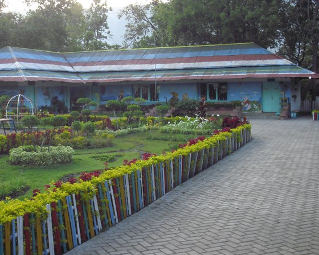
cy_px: 95
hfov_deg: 35.0
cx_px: 104
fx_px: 500
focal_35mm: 53
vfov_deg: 28.5
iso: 100
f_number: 2.8
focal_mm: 6.2
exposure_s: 1/60
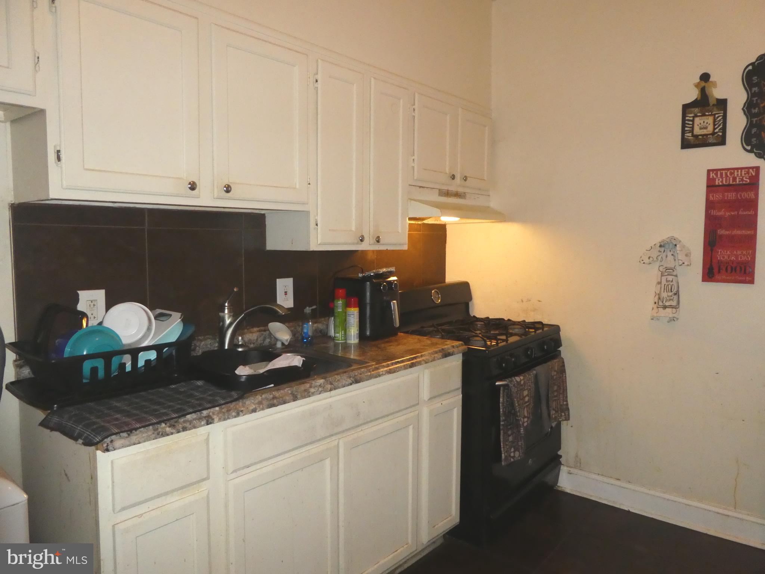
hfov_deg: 71.6
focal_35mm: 24
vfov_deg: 56.8
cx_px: 382
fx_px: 530
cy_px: 287
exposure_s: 1/60
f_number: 3.3
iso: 800
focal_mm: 4.3
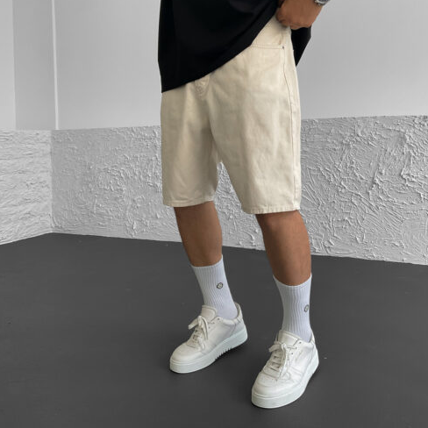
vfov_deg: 46.7
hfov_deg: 47.2
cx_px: 218
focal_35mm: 35
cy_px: 153
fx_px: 490
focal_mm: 3
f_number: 1.8
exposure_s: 1/120
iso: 64
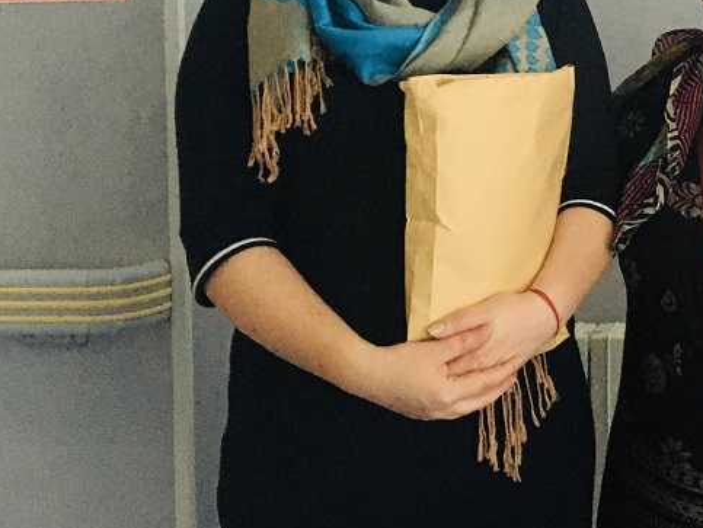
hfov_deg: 25.3
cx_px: 754
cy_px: -6
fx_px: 1463
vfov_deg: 19.8
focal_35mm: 72
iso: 200
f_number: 2.2
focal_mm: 4.15
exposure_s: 1/17
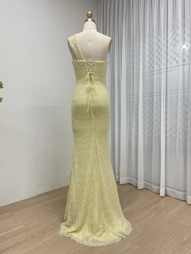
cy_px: 127
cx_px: 96
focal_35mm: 26
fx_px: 191
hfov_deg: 53.1
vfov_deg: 67.3
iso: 100
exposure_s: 1/50
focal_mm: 4.2
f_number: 1.6
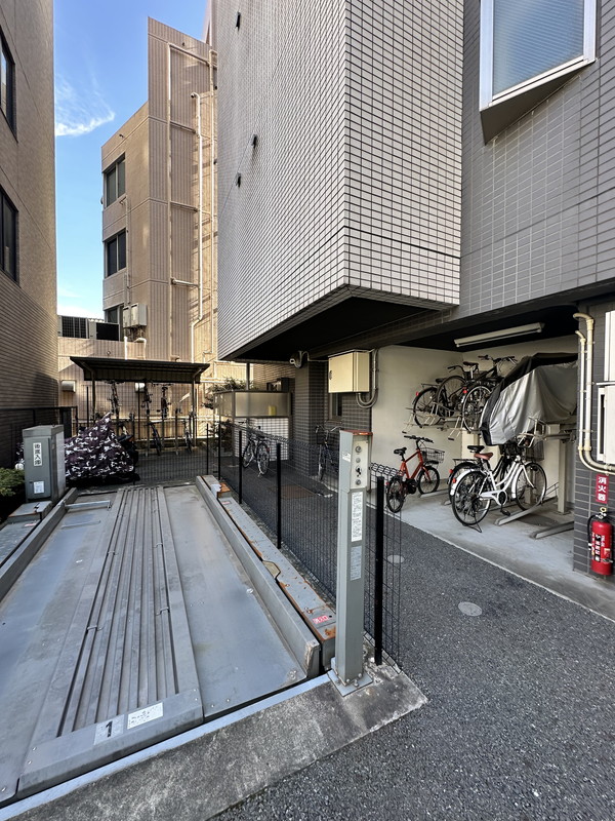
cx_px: 308
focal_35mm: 14
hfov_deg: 85.7
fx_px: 332
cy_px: 410
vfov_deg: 102.1
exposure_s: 1/103
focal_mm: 2.22
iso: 40
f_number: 2.2
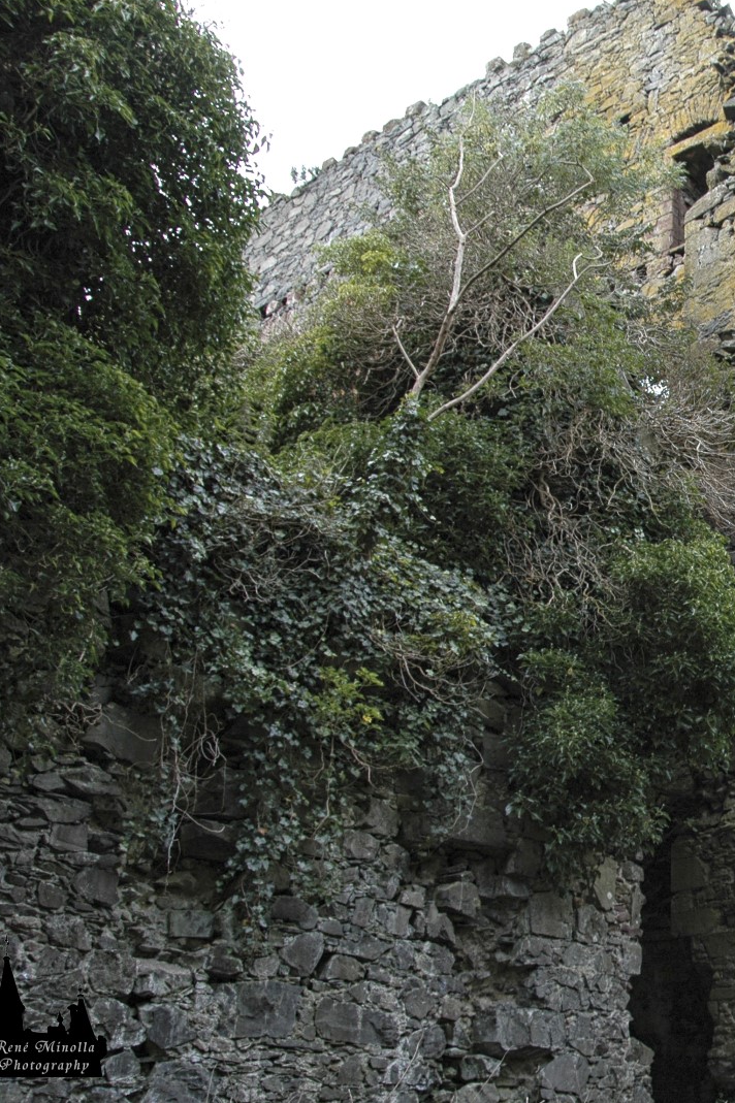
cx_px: 789
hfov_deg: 29.7
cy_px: 548
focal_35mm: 41
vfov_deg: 47.4
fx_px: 1256
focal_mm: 18
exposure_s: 1/80
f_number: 5
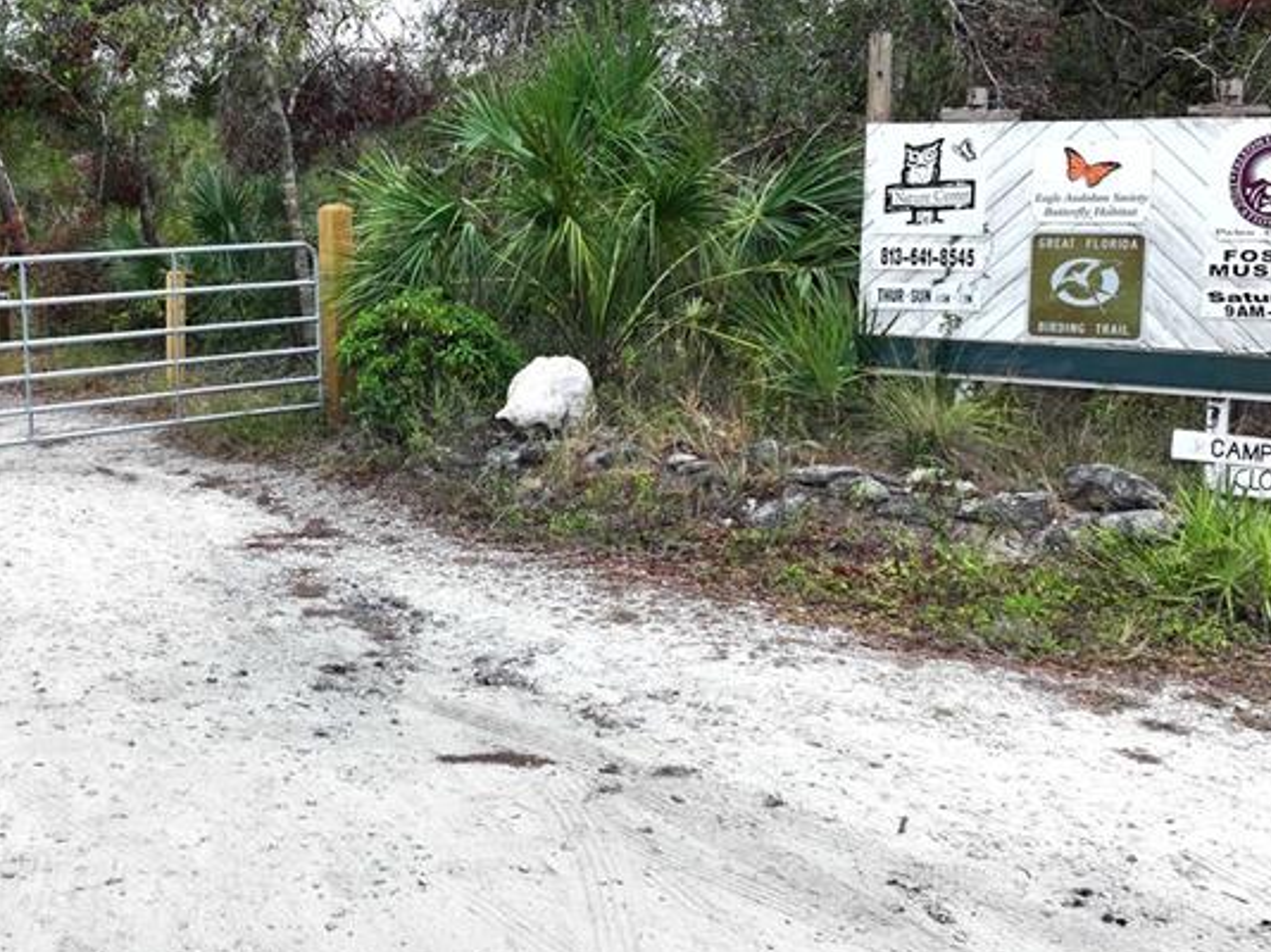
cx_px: 319
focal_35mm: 46
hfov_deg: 40.1
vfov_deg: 31.4
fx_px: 1688
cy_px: 374
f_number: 3.5
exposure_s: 1/320
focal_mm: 12.29
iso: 200
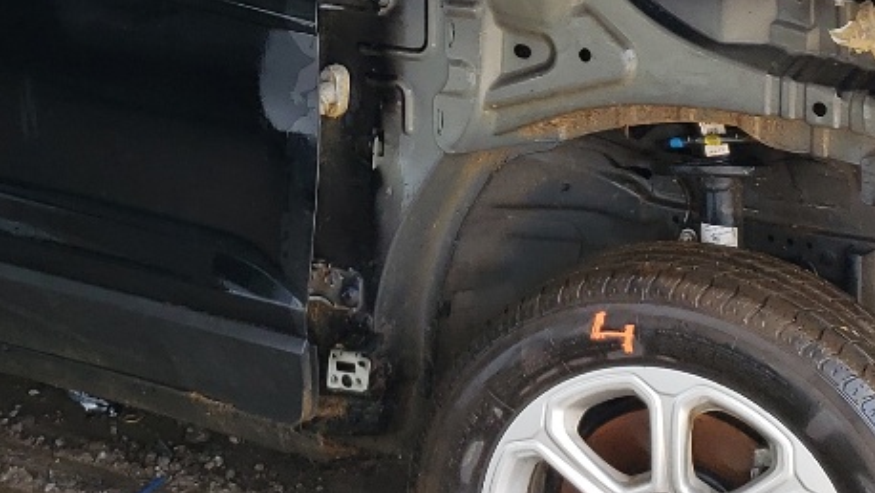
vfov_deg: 12.2
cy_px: 88
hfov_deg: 21.6
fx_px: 2298
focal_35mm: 99
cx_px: 390
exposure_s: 1/270
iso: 50
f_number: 1.5
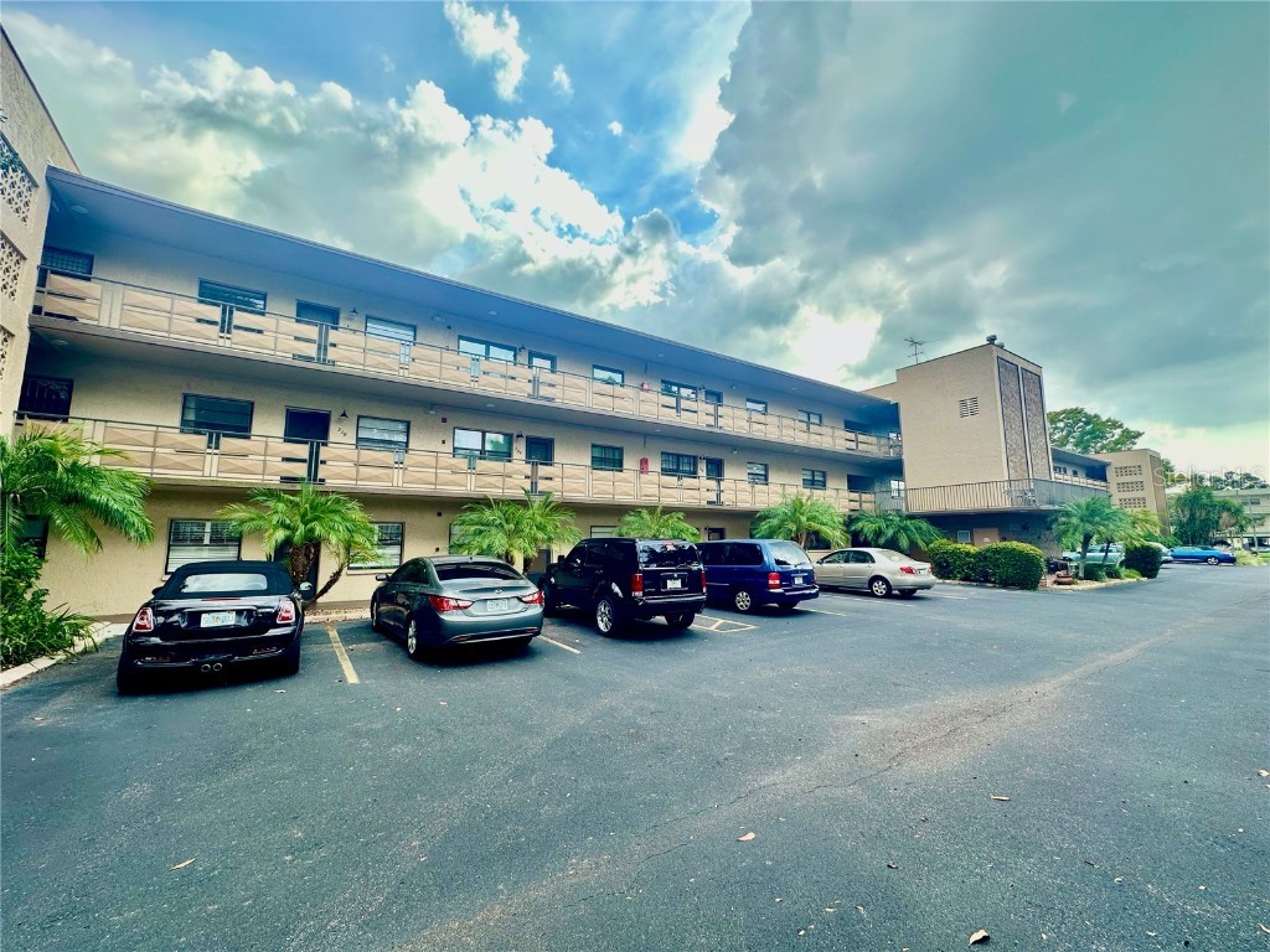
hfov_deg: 102.1
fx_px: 514
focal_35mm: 14
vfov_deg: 85.7
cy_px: 476
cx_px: 635
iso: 40
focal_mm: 2.22
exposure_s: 1/421
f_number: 2.2
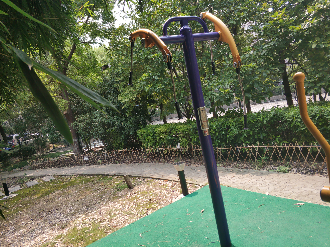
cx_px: 165
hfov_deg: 65.4
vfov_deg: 51.3
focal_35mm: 27
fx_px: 257
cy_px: 124
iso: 176
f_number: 1.8
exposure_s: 1/470
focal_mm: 3.82
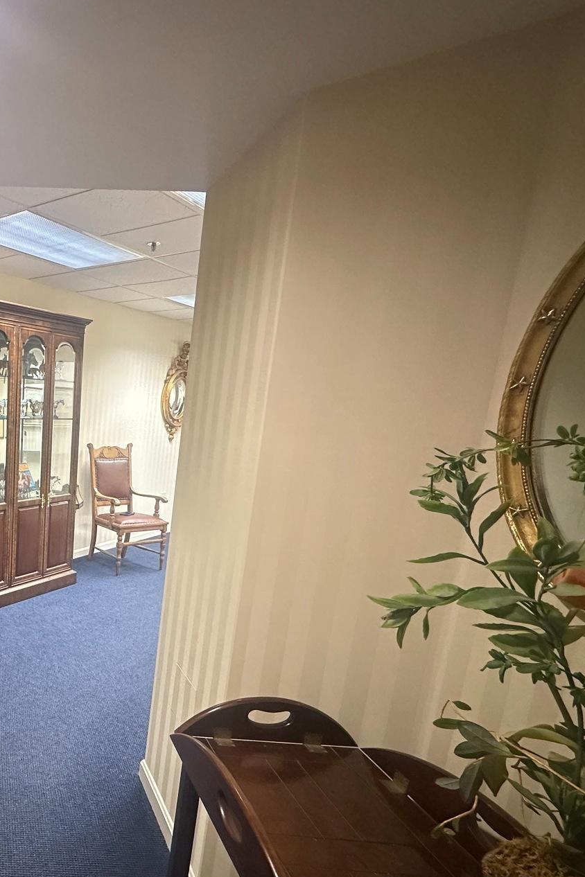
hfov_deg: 44.7
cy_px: 508
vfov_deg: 75.6
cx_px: -28
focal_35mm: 23
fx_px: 561
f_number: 2.2
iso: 400
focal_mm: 2.22
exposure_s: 1/60
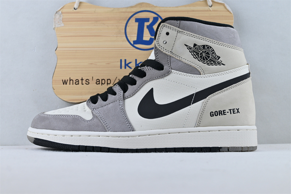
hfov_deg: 41.7
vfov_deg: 28.5
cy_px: 97
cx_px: 146
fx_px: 382
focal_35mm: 47
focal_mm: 31.5
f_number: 5
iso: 100
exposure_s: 1/80
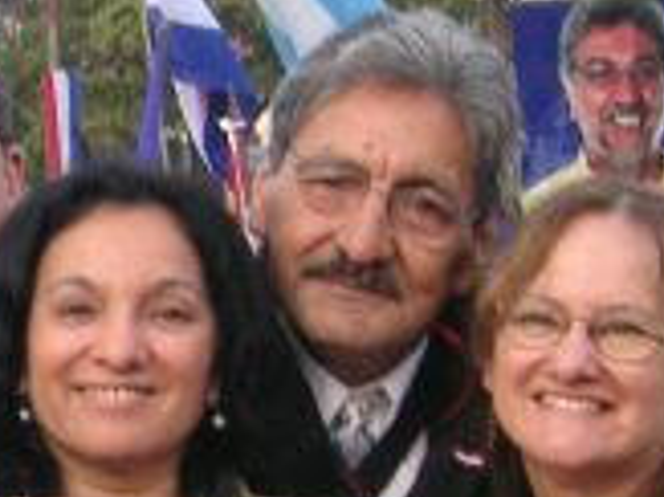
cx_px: -126
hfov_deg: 11.2
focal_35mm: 174
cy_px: 485
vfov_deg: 8.5
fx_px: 3335
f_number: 2.8
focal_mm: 6.1
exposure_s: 1/180
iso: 50
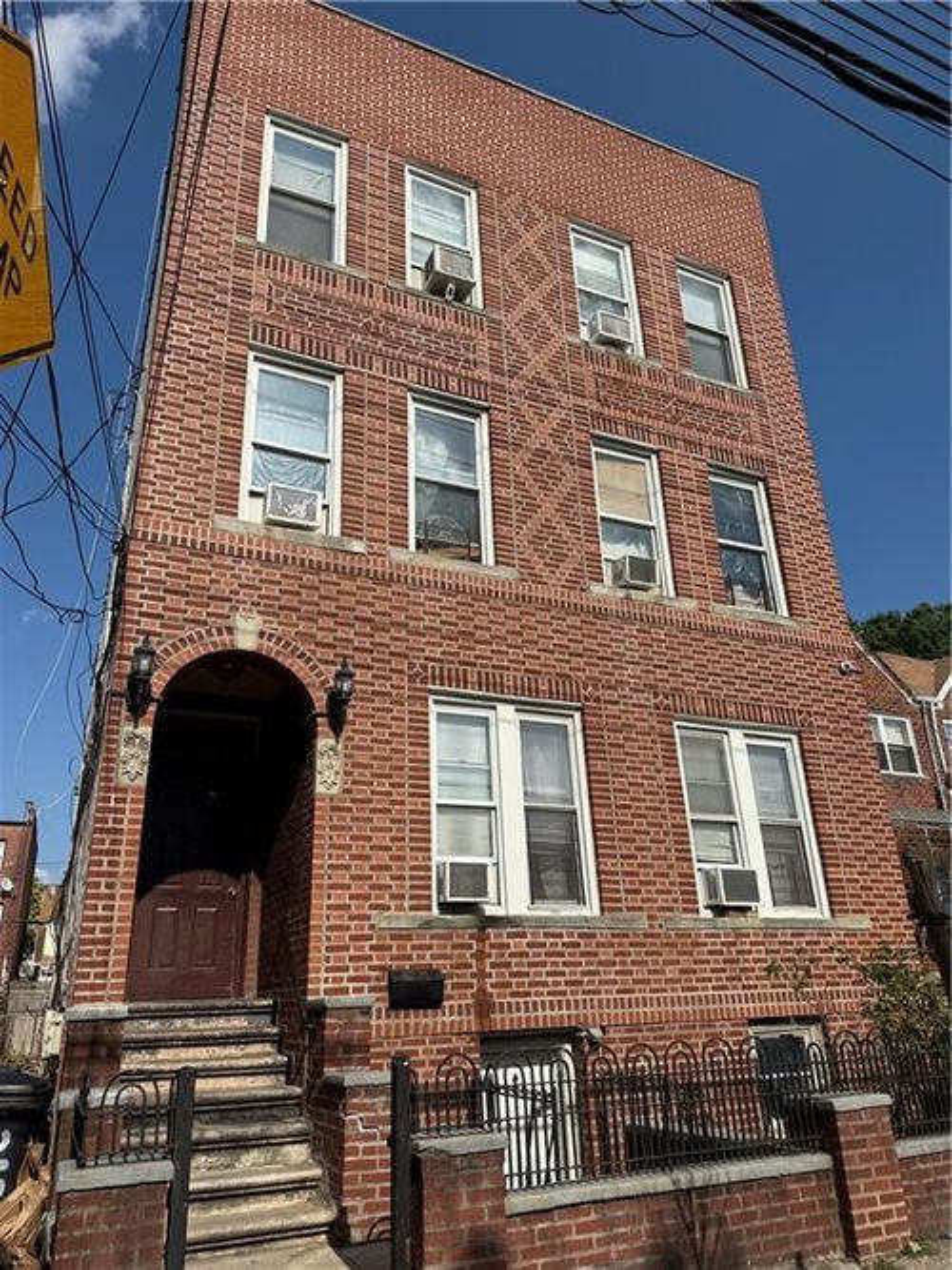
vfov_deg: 71.6
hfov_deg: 56.8
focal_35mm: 24
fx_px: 880
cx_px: 476
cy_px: 635
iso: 80
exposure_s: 1/7353
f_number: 1.78
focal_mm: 6.76
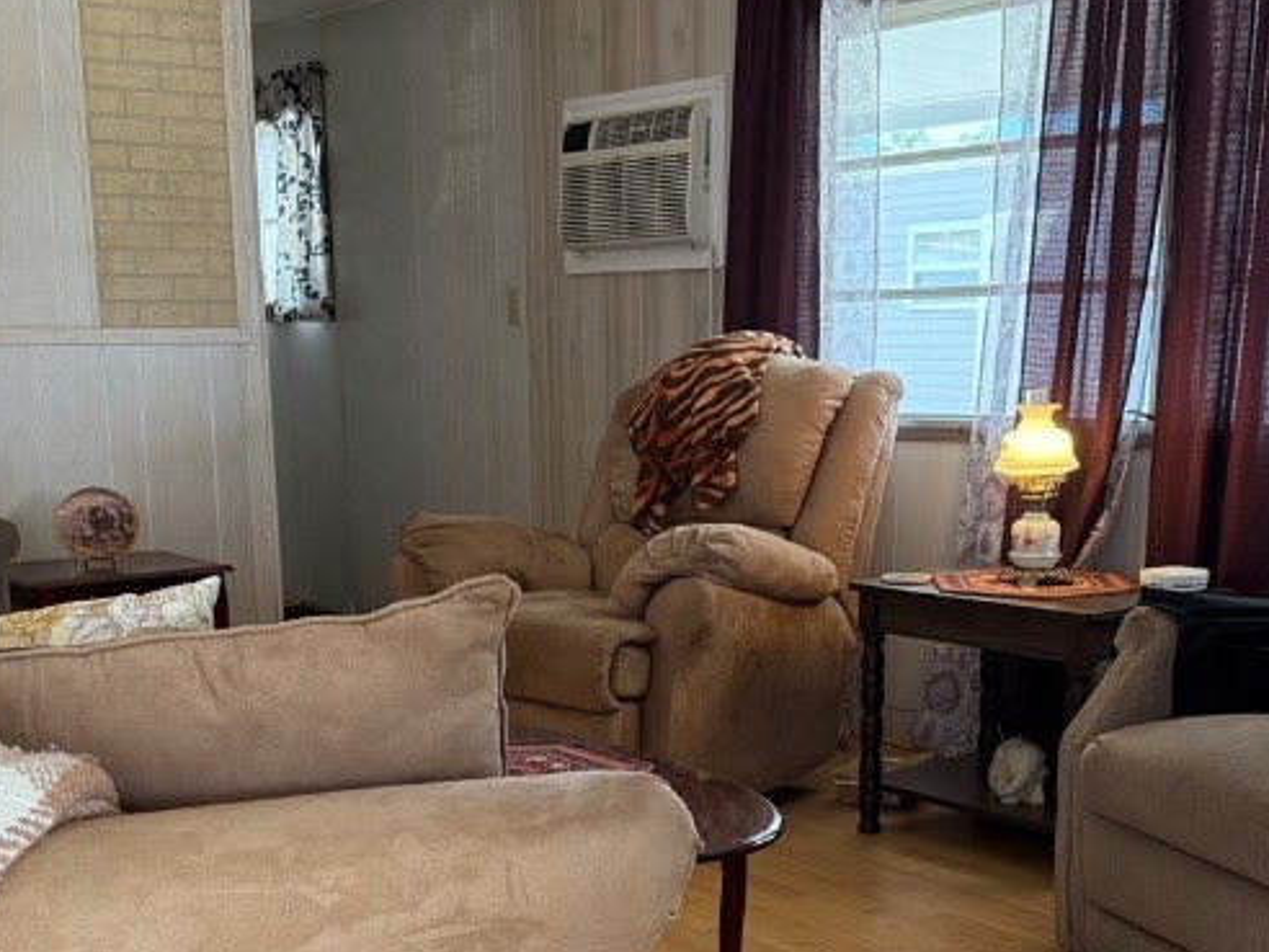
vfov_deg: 28.7
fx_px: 1833
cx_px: 629
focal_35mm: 50
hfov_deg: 38.2
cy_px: 709
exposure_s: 1/79
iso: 200
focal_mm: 6.76
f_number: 1.78
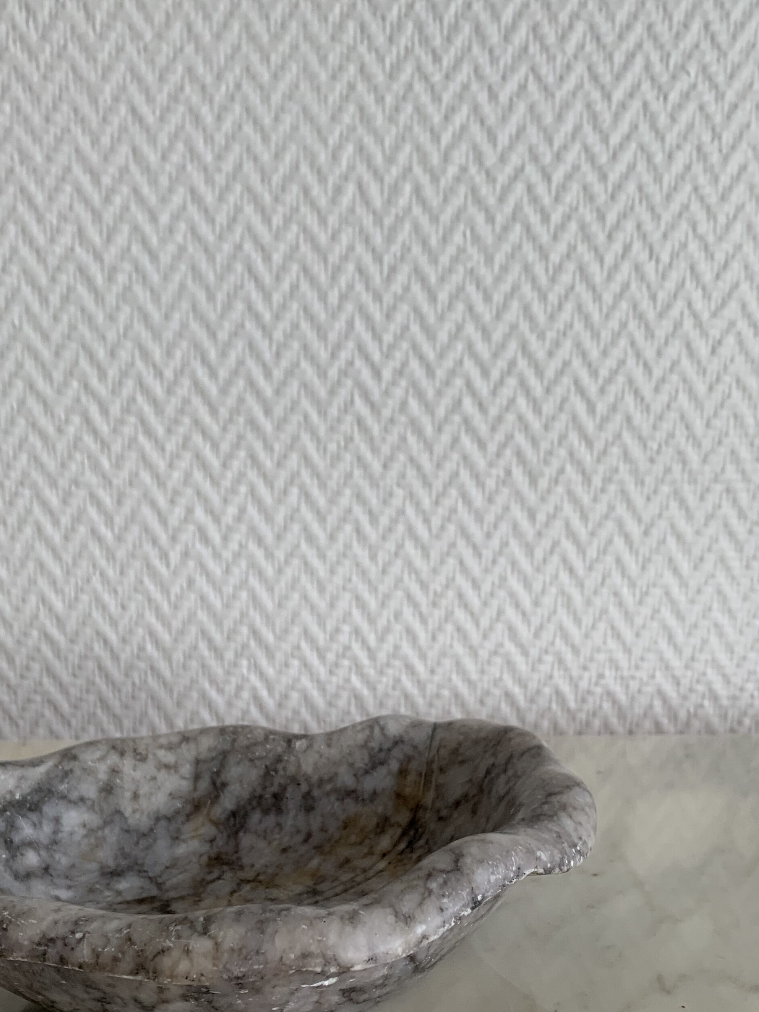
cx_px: 333
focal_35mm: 42
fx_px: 1228
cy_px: 722
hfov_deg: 34.3
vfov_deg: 43.7
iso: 64
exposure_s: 1/121
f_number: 1.8
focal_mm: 4.25
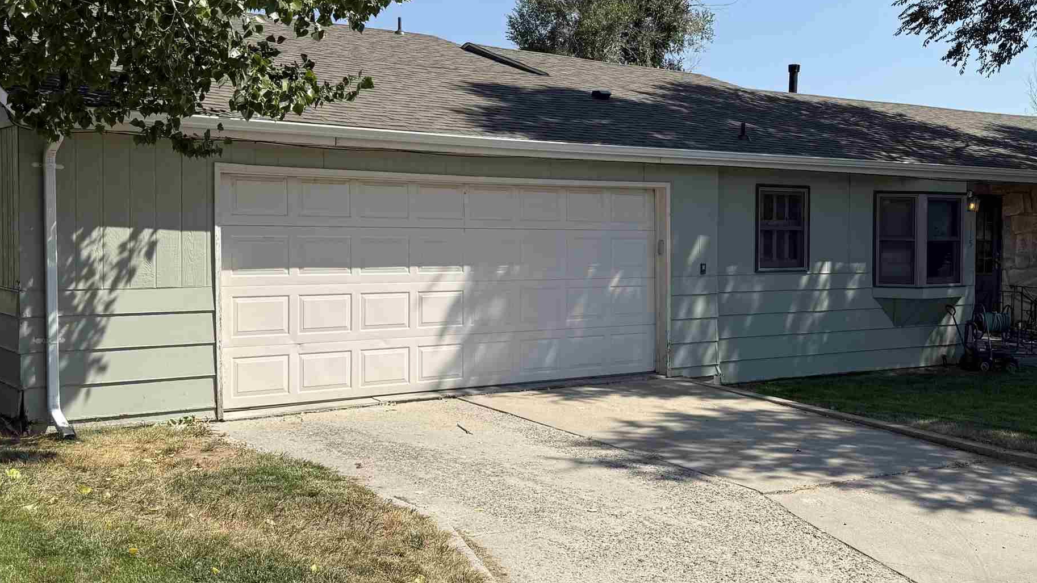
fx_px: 1210
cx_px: 683
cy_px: 267
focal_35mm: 44
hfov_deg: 45.8
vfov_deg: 27.1
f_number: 1.78
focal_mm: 6.76
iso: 80
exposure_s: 1/4405
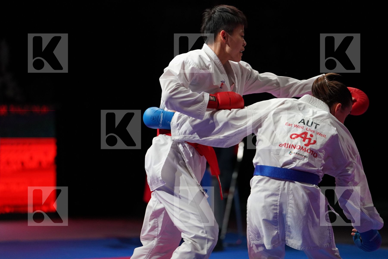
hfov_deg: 10.3
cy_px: 130
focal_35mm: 200
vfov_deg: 6.9
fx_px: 2155
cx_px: 194
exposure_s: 1/1000
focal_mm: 200
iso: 3200
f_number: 2.8
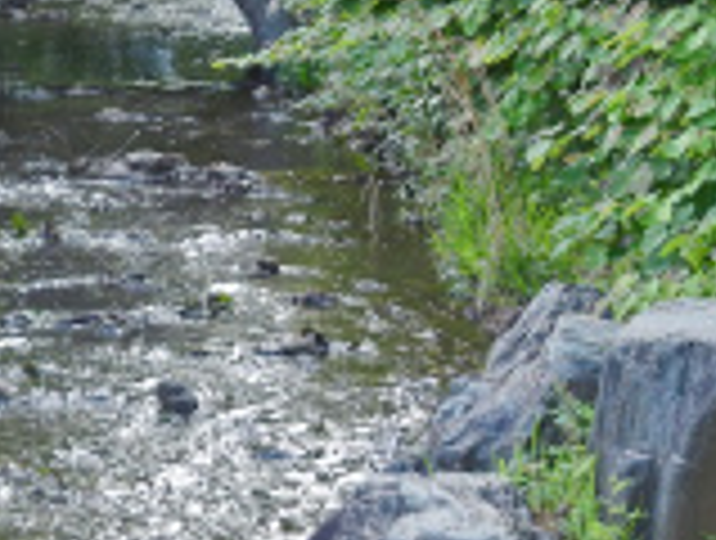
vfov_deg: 8.0
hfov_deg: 10.6
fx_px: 3835
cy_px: 79
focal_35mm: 185
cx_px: -9
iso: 160
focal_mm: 10.6
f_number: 4
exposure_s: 1/76.6
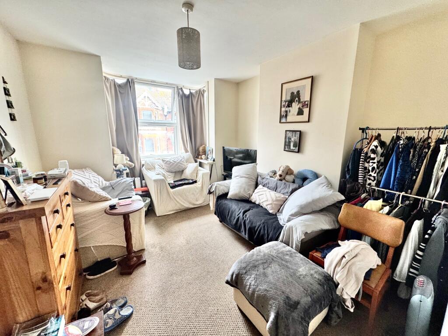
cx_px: 224
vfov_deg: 85.7
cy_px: 168
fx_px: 181
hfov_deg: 102.1
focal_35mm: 14
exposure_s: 1/99
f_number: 2.2
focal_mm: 2.22
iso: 200
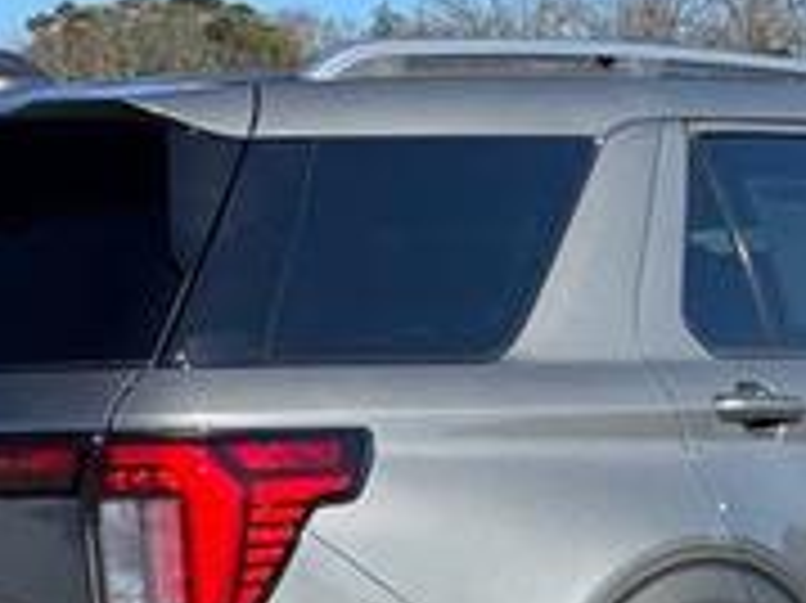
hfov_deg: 14.6
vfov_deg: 10.9
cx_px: 374
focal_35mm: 135
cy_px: 634
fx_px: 3141
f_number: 1.78
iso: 64
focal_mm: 6.76
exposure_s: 1/2833
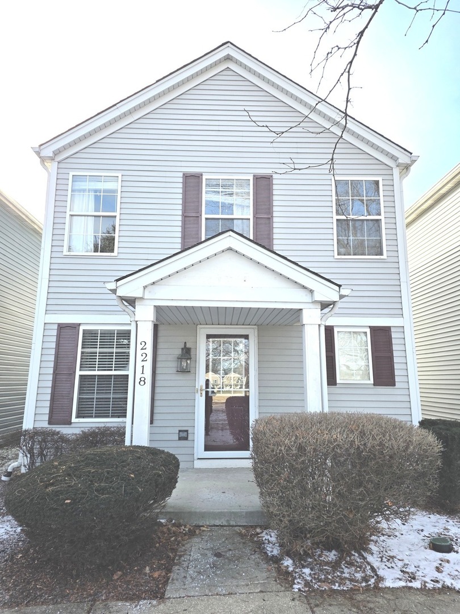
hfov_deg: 58.9
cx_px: 230
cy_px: 307
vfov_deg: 73.9
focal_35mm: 23
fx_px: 408
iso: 80
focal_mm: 6.25
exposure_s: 1/5447
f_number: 1.7
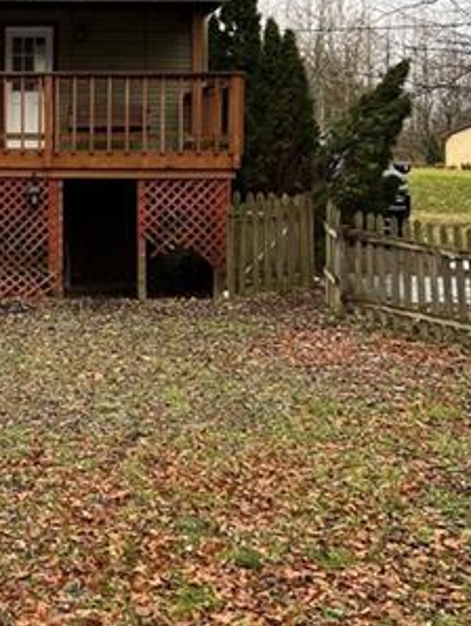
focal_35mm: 67
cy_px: 155
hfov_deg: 20.7
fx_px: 1214
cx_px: -78
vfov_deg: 28.5
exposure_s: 1/380
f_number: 1.5
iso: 50
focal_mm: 5.7
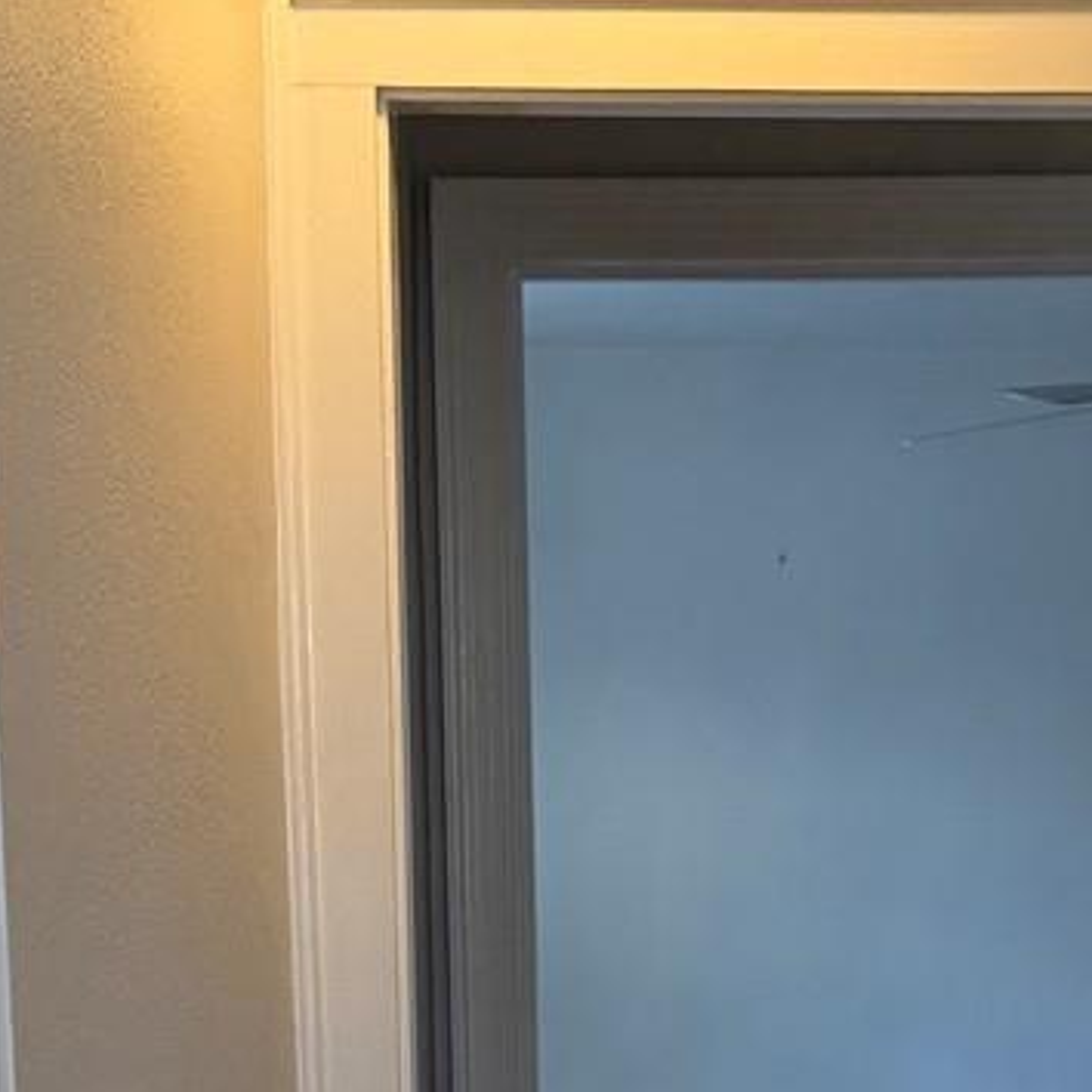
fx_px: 3426
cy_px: 1419
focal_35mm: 96
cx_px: 771
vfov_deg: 17.0
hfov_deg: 18.0
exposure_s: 1/120
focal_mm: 6.76
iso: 160
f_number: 1.78
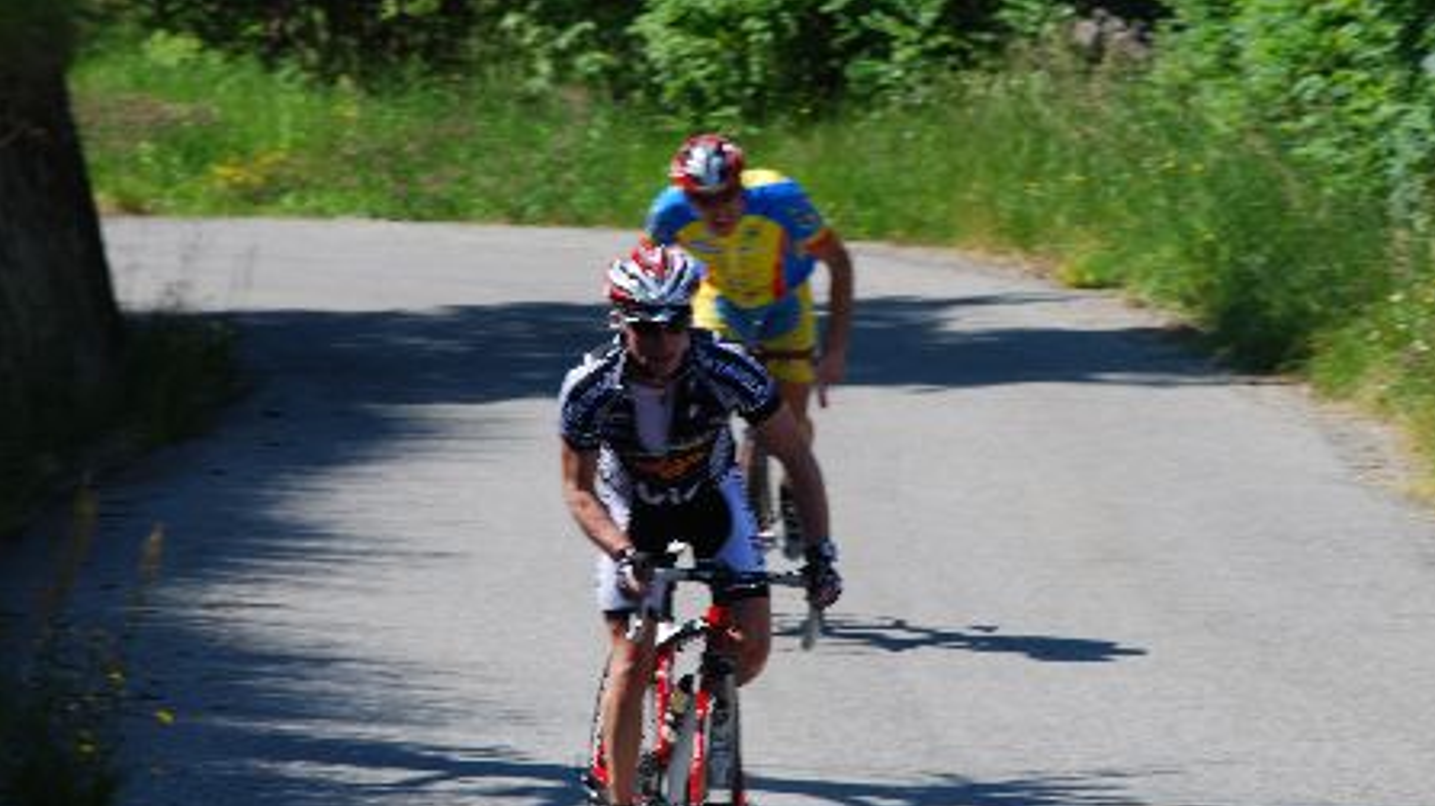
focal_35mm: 262
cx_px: 719
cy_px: 454
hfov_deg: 8.3
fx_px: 9947
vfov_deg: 4.6
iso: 100
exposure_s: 1/125
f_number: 9
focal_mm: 165
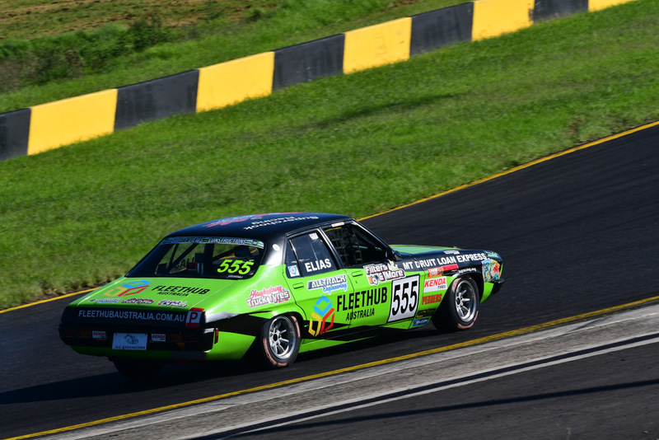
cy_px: 220
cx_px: 330
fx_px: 5493
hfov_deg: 6.9
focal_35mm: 300
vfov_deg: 4.6
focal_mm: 200
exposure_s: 1/640
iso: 400
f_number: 13
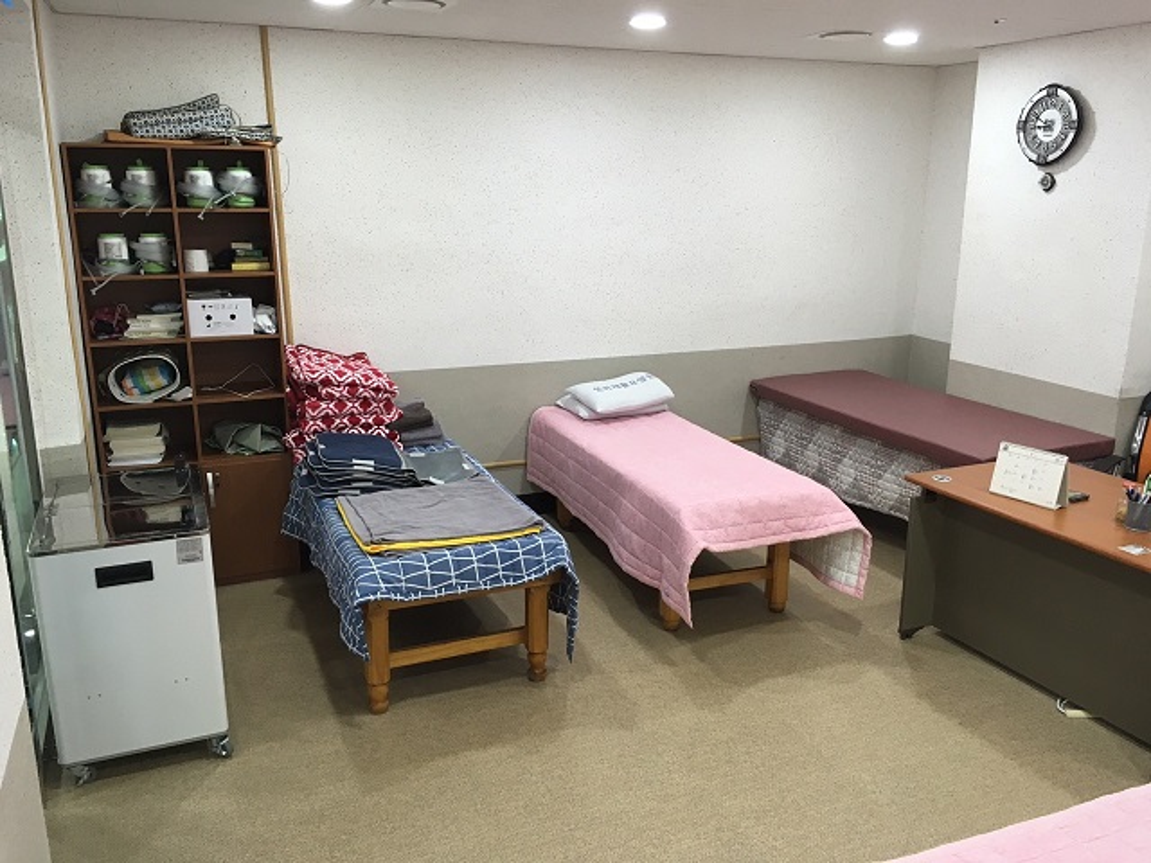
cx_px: 576
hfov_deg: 61.7
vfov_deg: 48.2
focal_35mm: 29
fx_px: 964
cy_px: 432
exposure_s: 1/30
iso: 64
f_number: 2.2
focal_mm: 4.15
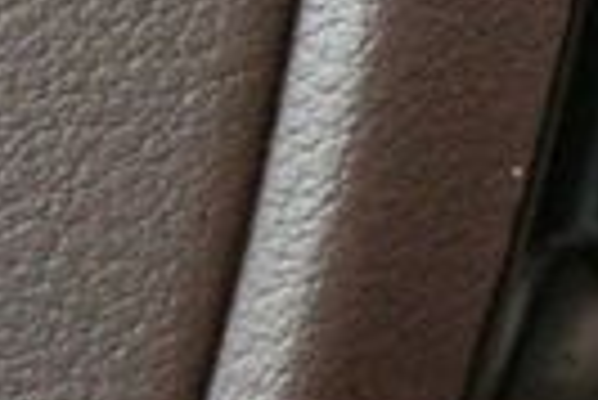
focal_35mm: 187
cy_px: -373
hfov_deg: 10.2
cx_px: 1183
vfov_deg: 7.1
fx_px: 3110
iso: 12800
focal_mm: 26
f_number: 4.2
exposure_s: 1/40
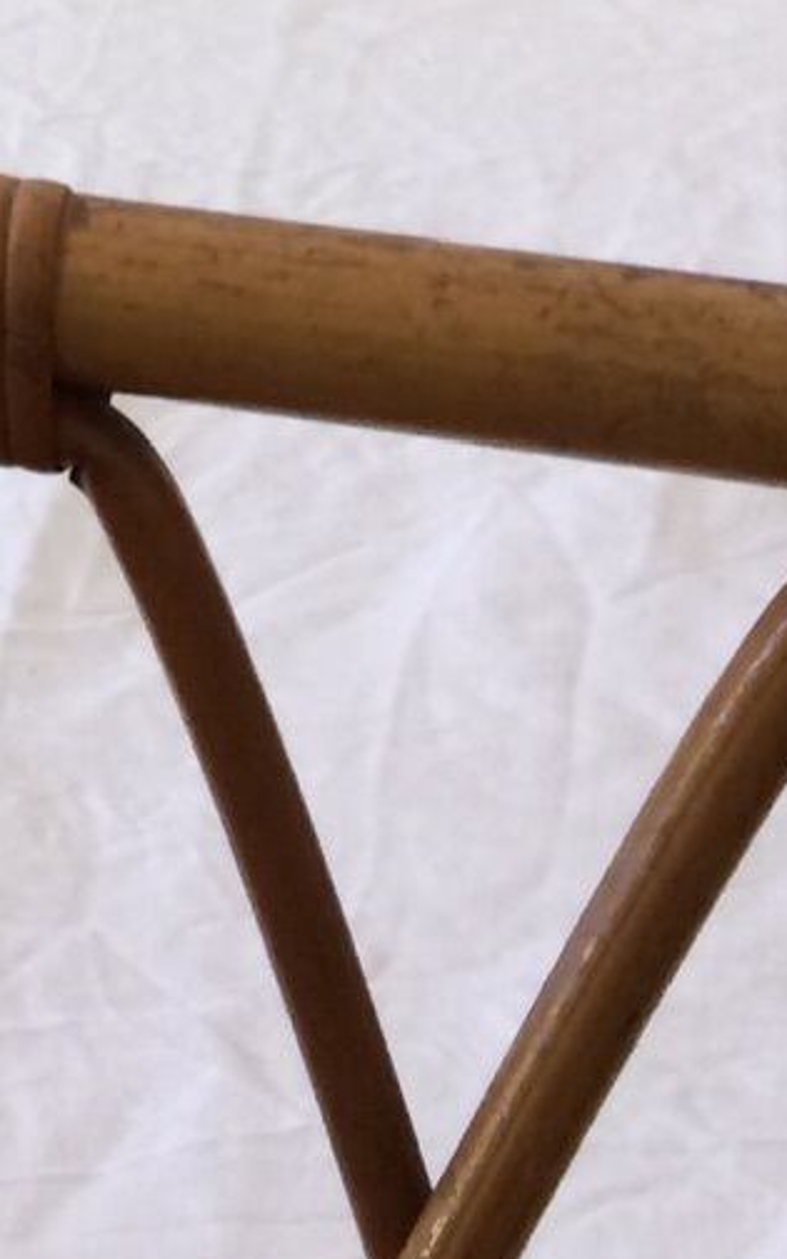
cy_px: -702
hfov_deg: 9.6
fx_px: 4290
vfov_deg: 15.3
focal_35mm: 125
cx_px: -922
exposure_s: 1/33
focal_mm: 4.15
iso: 32
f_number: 2.2
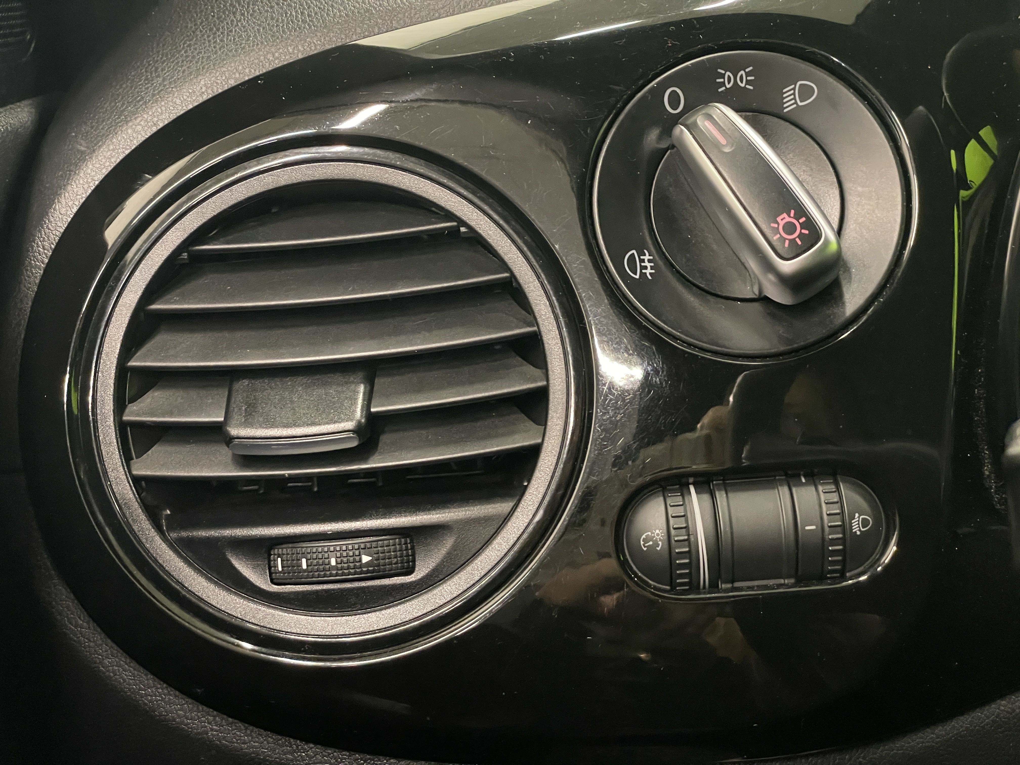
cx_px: 510
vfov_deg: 28.0
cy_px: 382
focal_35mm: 52
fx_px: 1532
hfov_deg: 36.8
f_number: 2
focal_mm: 6
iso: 800
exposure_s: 1/50
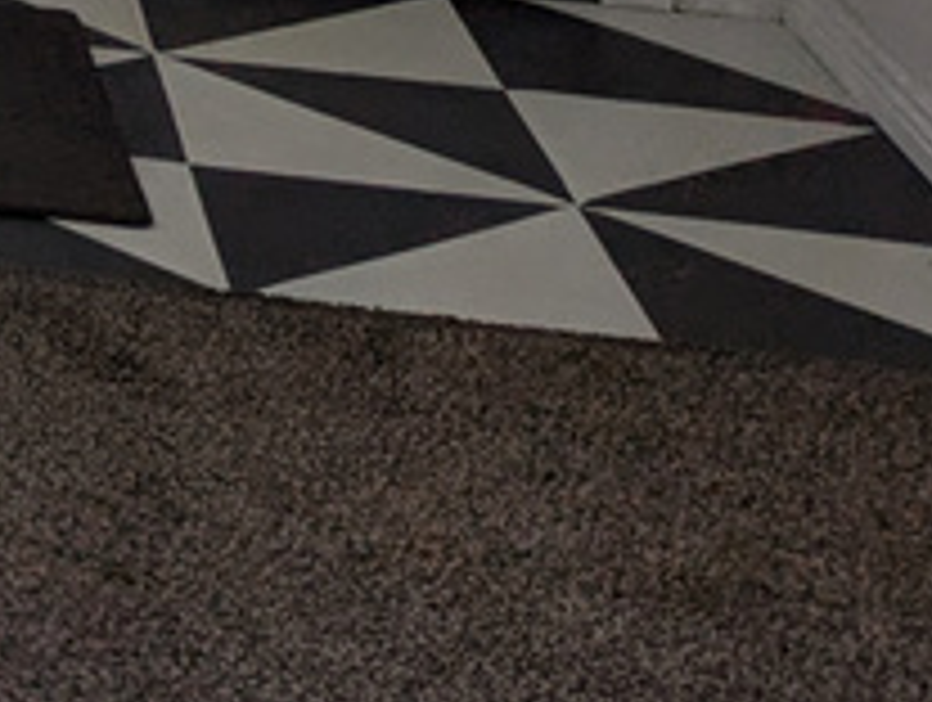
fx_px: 3183
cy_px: -693
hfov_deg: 13.1
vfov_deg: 11.4
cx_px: -1229
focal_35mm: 118
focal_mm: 6.81
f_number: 1.85
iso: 52
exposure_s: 1/99.5
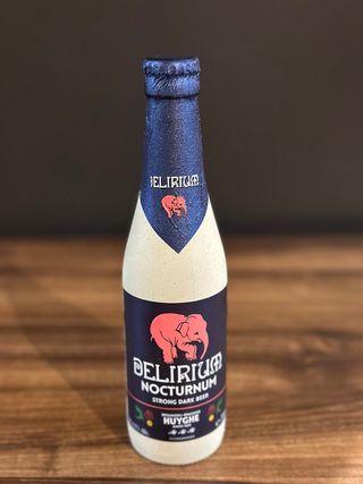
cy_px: 242
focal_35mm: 48
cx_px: 182
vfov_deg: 39.7
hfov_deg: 30.3
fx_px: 671
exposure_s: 1/33
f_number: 1.78
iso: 800
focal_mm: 6.86
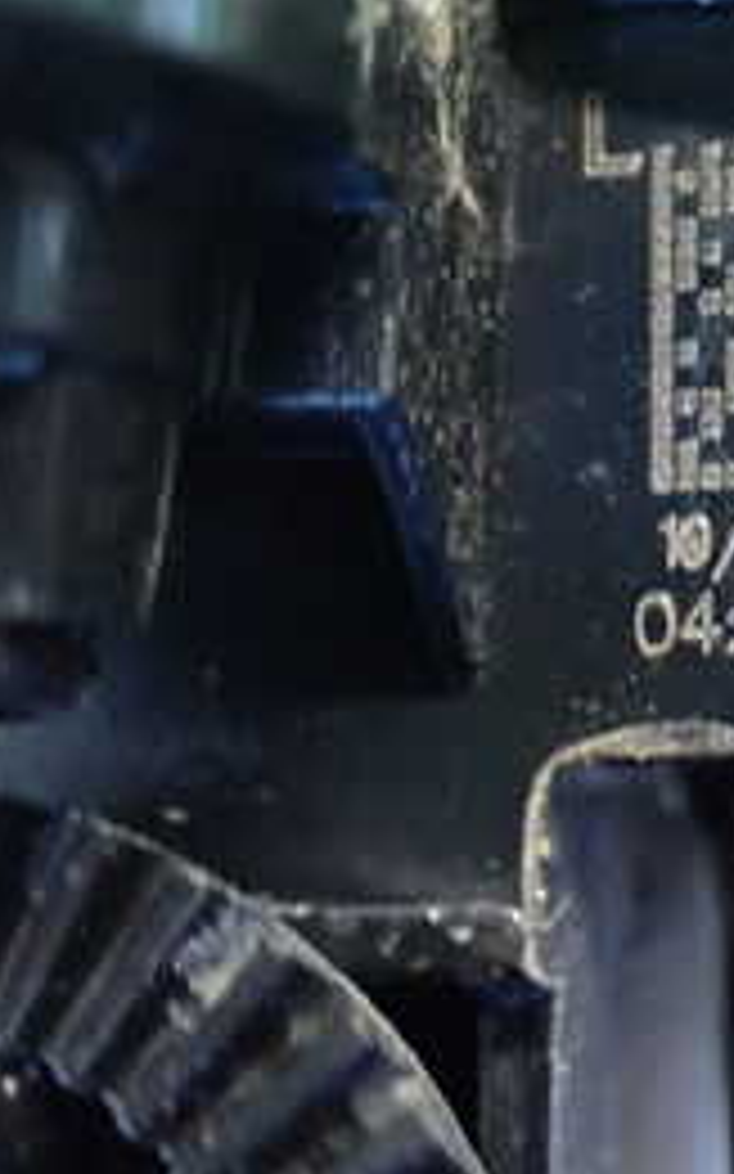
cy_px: 355
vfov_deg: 28.0
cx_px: 964
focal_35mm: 73
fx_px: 2338
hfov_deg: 16.8
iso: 1250
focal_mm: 5.4
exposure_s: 1/30
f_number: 2.3
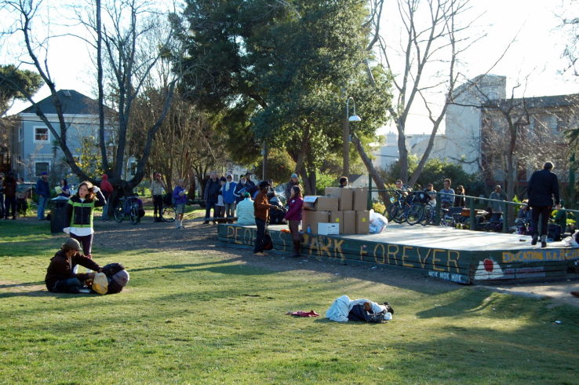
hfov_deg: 33.4
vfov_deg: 22.6
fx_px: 964
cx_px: 290
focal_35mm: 60
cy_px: 192
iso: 200
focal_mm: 40
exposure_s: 1/125
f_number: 5.6
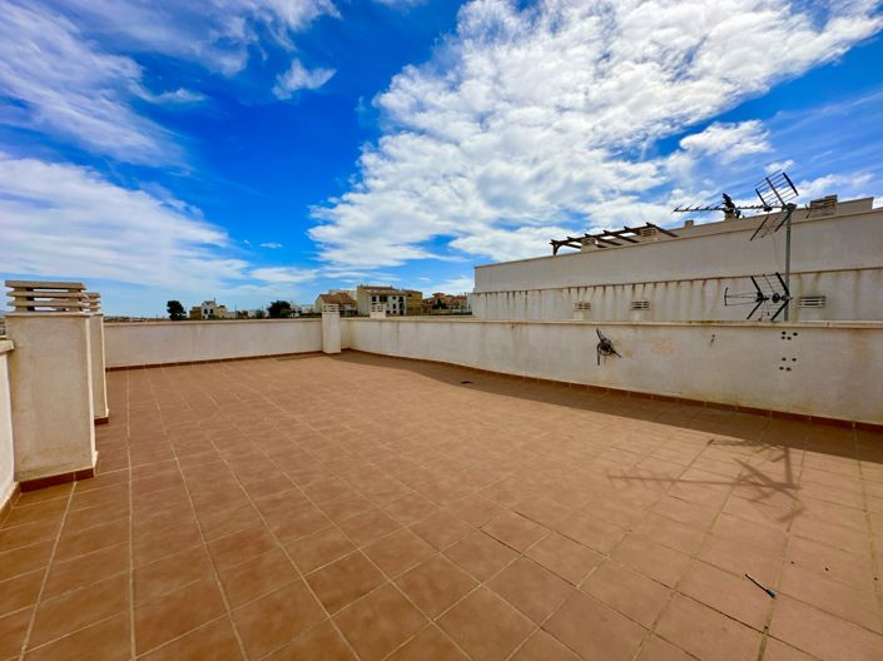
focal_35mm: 14
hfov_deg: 102.1
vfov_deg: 85.6
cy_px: 330
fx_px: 357
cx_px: 442
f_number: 2.2
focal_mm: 2.22
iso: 40
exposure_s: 1/4132
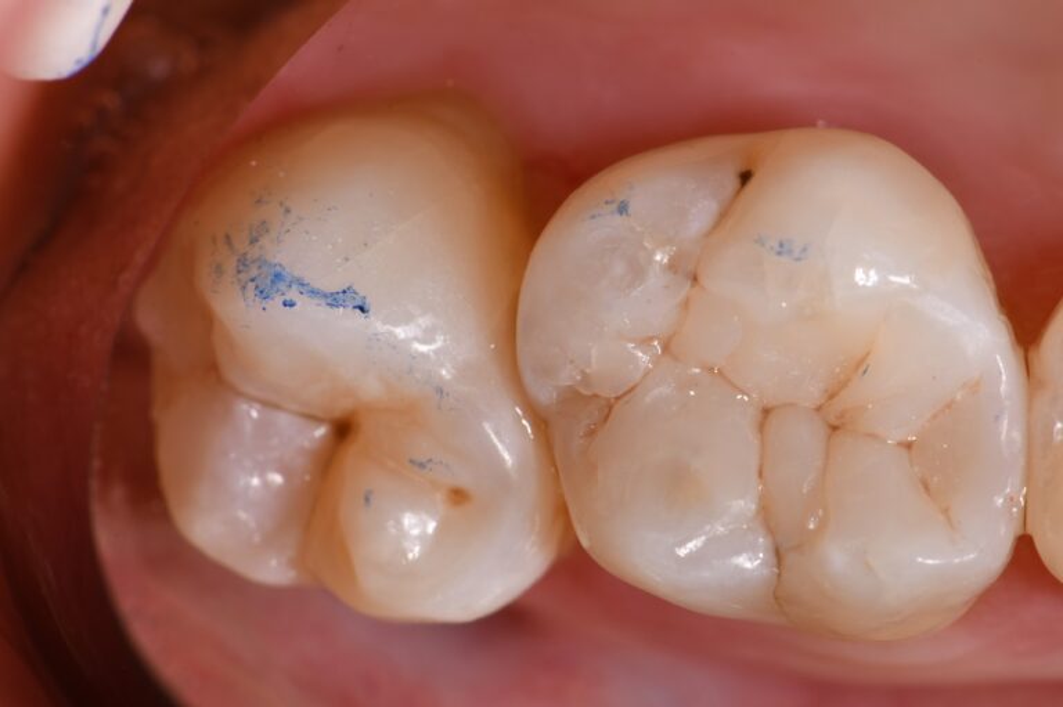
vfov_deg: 8.7
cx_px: 532
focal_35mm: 157
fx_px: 4633
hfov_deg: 13.1
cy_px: 354
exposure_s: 1/160
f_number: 32
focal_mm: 105
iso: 200
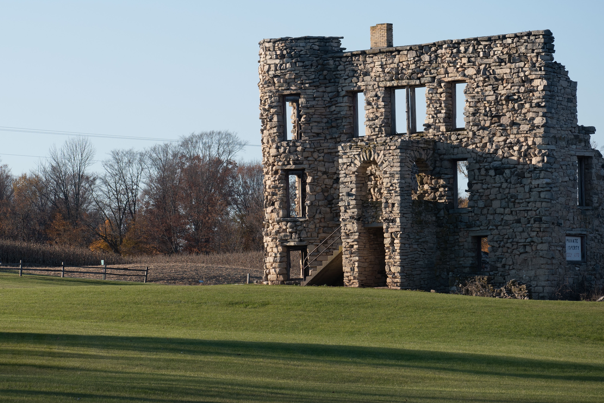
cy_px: 168
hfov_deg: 10.5
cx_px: 230
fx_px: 3271
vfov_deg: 7.0
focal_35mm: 195
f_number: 5.6
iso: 100
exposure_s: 1/500
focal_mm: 95
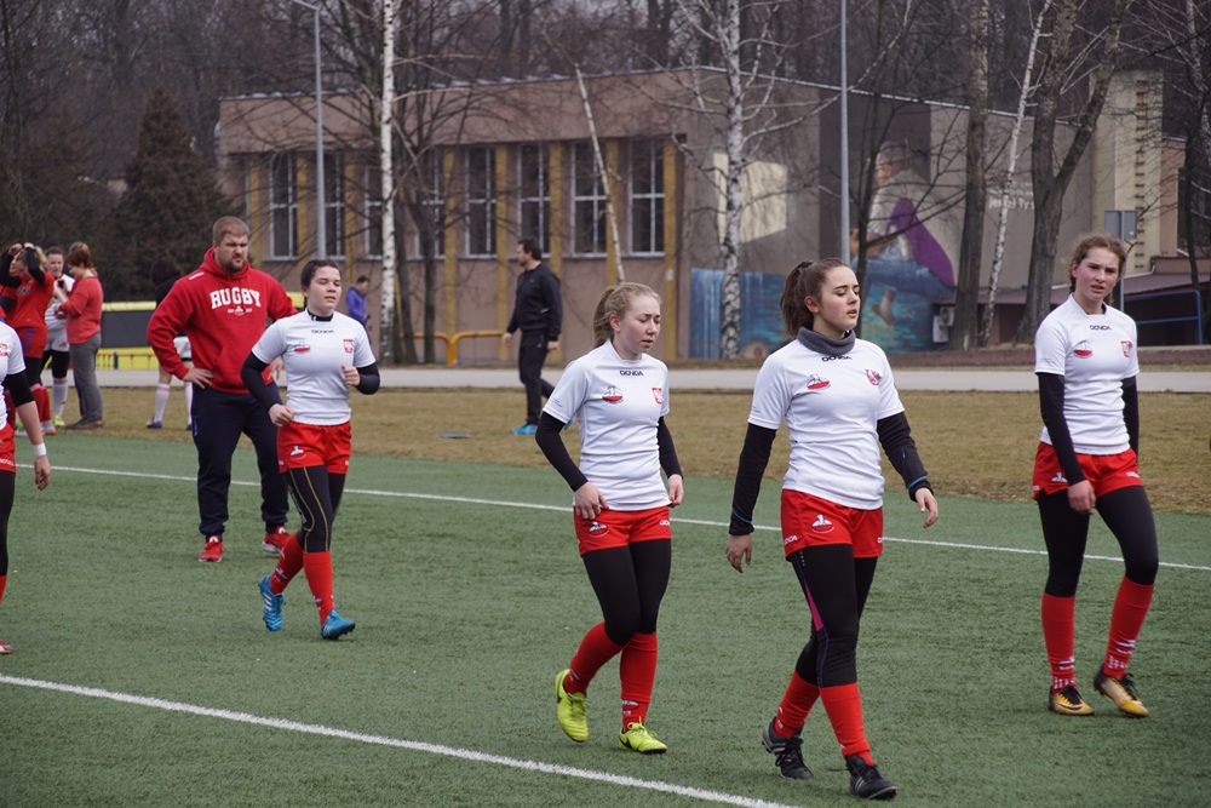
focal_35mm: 150
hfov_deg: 13.7
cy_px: 404
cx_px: 606
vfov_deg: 9.2
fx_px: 5046
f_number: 6.3
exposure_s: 1/200
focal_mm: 100
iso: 100
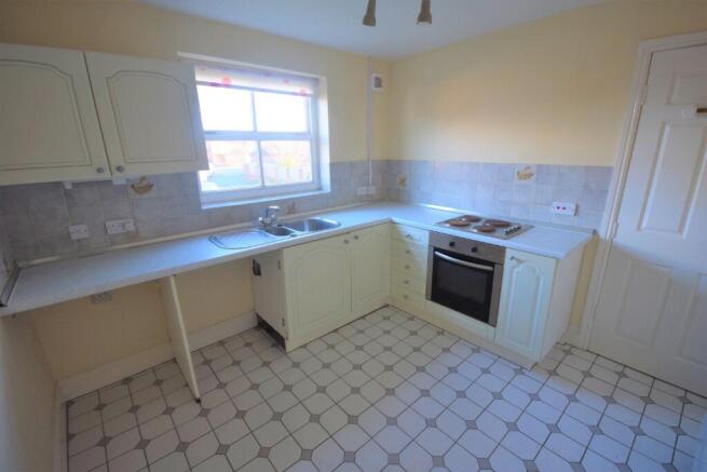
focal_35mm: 15
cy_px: 236
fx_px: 295
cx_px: 354
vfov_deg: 77.4
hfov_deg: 100.4
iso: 500
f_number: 4
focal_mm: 10
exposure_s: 1/60
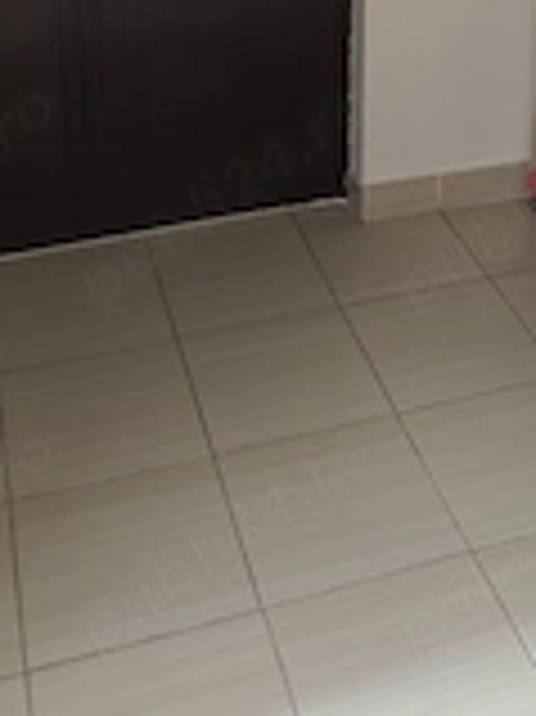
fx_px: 1199
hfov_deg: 25.0
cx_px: 383
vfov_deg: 29.9
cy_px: -72
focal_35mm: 58
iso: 3200
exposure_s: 1/16.7
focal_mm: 6.19
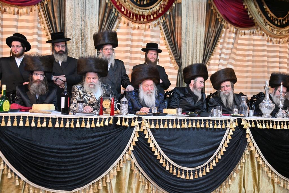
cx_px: 144
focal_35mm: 35
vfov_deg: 37.9
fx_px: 281
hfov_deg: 54.4
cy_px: 96
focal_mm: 35
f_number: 4
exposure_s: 1/200
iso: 640
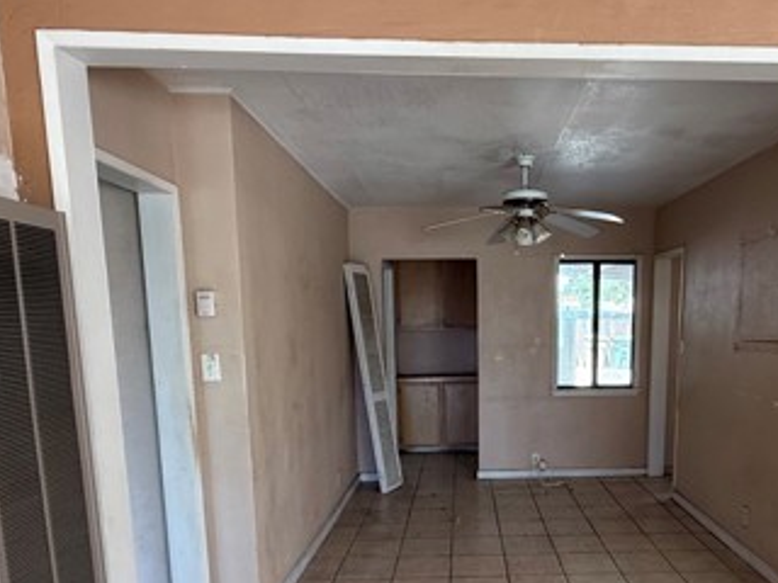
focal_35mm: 28
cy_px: 415
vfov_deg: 48.4
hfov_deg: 62.3
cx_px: 498
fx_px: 629
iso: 250
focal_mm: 2.22
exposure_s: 1/99
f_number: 2.2
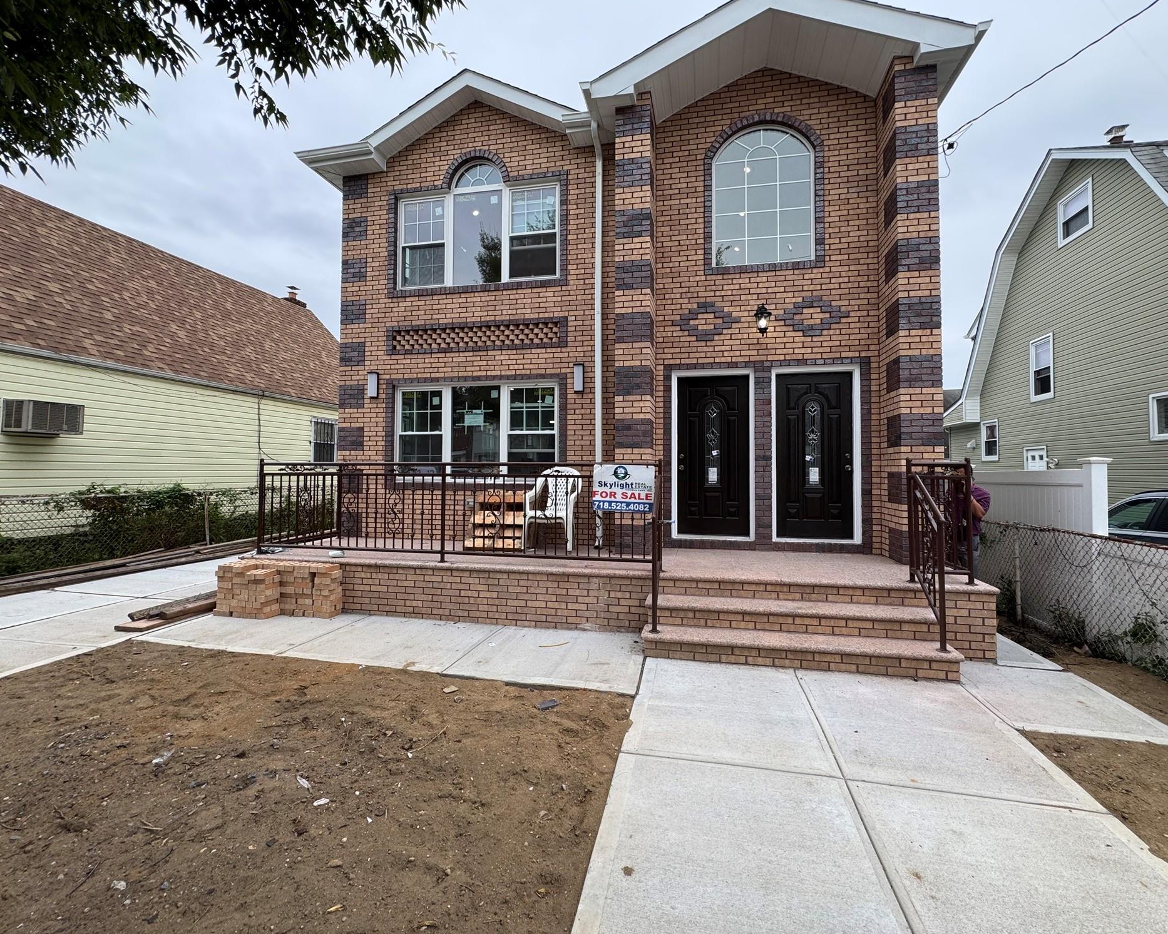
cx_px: 608
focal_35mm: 15
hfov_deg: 96.7
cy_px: 455
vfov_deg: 84.0
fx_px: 519
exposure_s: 1/224
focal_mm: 2.22
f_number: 2.2
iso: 40
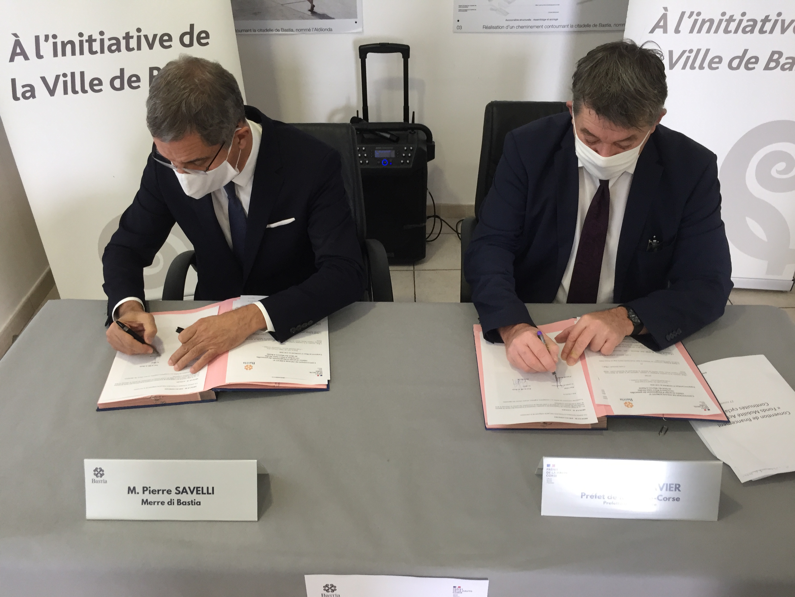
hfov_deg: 61.7
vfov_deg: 48.2
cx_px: 398
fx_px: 666
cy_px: 298
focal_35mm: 29
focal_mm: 4.15
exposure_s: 1/33
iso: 100
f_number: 2.2
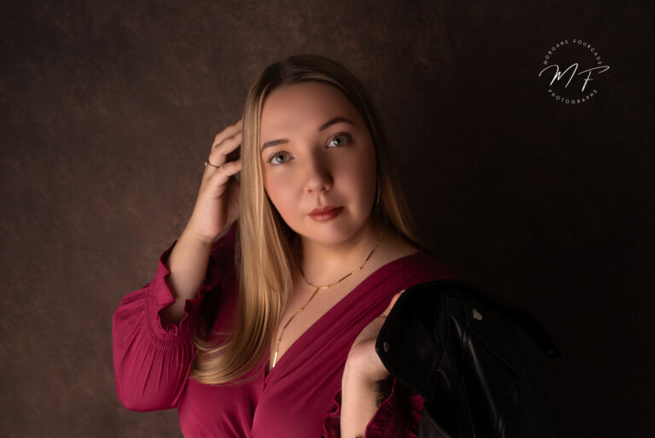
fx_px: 637
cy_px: 219
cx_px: 328
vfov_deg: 37.9
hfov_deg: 54.4
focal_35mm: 35
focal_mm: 35
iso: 100
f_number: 5.6
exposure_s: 1/100
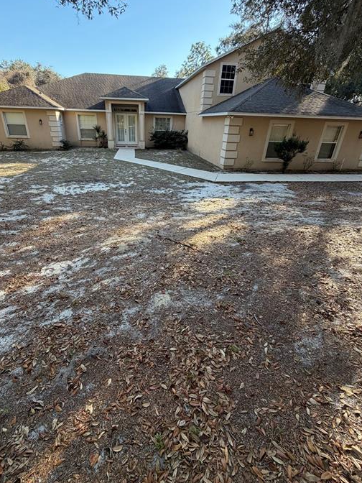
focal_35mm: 16
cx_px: 165
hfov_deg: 77.9
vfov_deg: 94.3
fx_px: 223
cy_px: 221
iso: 50
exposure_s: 1/223
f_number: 2.2
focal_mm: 2.22
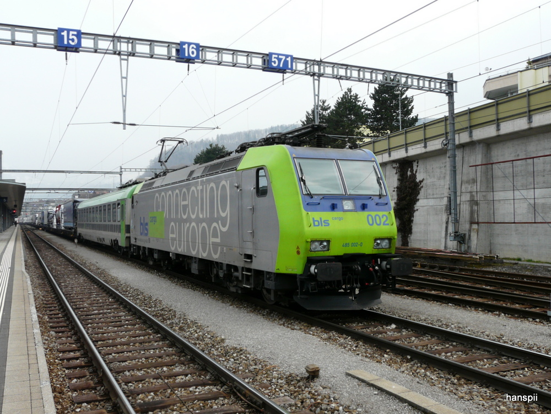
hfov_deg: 54.0
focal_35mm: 34
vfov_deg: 41.8
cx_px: 276
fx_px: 541
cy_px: 207
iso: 100
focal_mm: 5.6
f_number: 4
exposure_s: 1/200
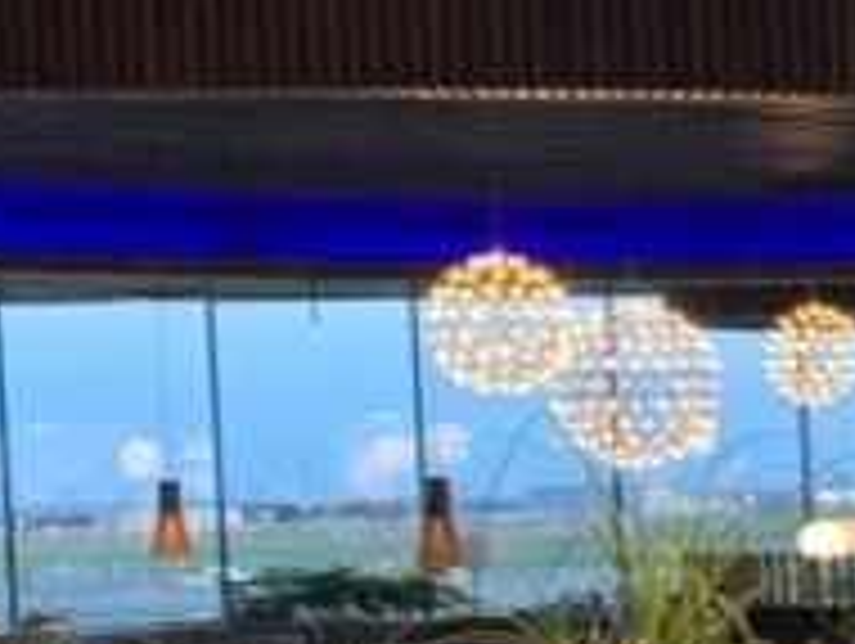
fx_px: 3462
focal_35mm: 140
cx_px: 1984
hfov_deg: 11.8
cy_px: 712
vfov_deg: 10.5
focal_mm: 4.25
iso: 200
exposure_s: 1/50
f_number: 1.8
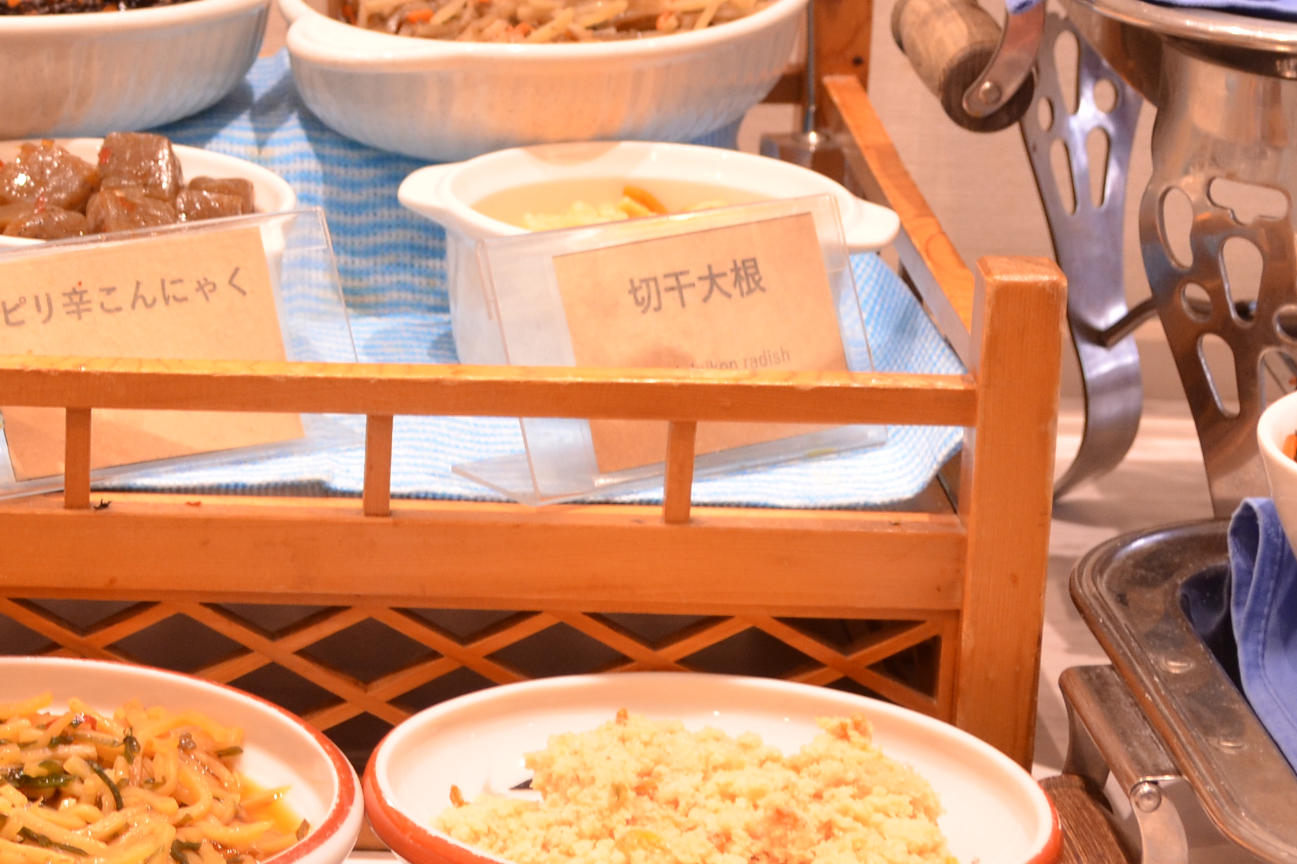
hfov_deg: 12.9
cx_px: -234
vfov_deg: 8.8
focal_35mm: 155
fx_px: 5583
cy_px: 118
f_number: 6.3
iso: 400
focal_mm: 40
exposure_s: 1/10
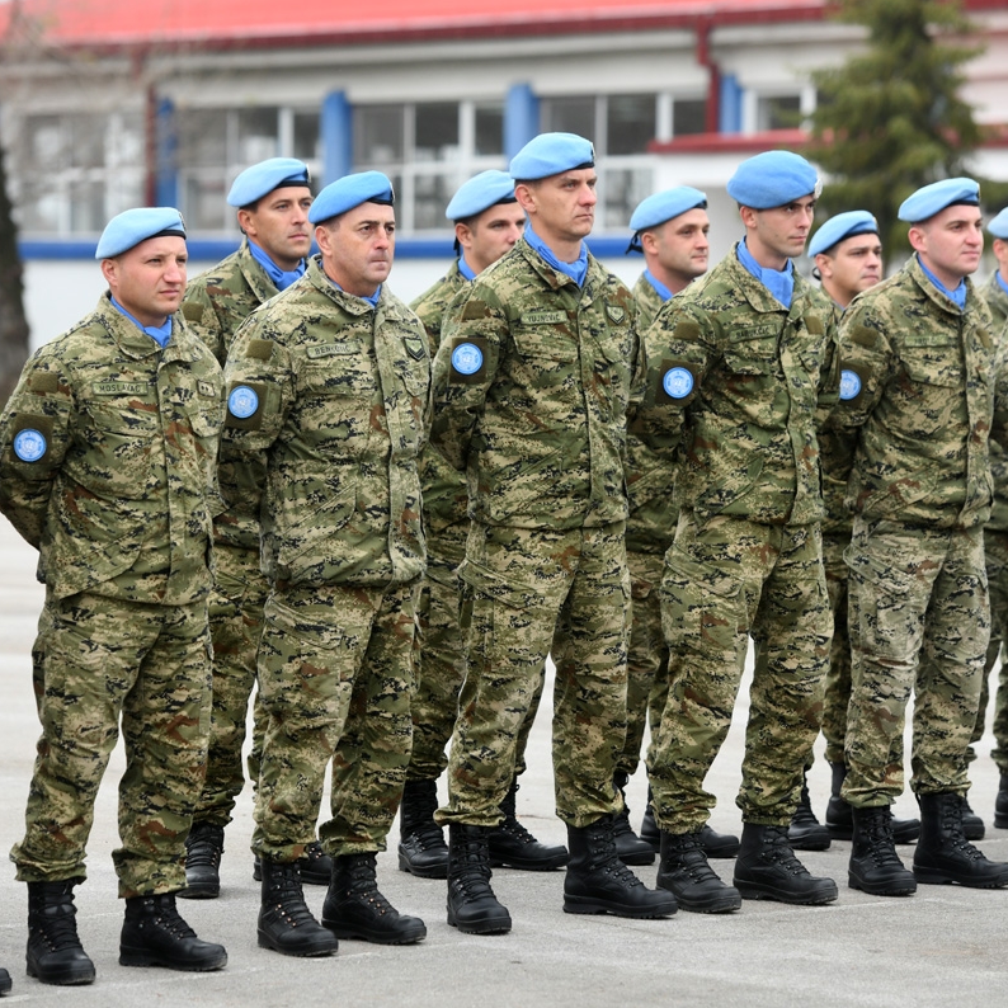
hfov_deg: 10.5
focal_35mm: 167
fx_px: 5502
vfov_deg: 10.5
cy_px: 503
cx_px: 474
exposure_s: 1/320
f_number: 5
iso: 400
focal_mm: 130
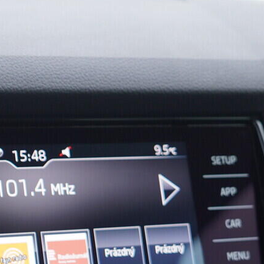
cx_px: -4
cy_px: 226
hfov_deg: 16.7
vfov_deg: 16.9
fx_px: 880
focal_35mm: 102
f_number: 2.8
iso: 160
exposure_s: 1/40
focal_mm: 24
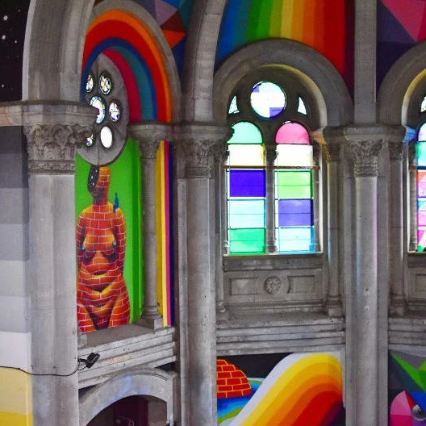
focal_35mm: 68
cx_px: 228
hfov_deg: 25.5
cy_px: 213
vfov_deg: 25.5
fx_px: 942
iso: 2500
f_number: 1.8
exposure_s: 1/250
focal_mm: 35
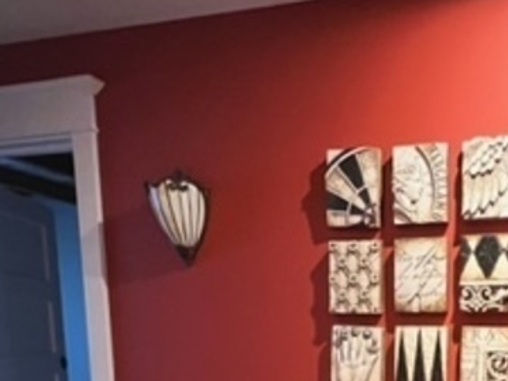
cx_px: 419
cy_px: 425
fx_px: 543
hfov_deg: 47.0
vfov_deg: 33.4
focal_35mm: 37
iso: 1000
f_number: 1.8
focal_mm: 1.57
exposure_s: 1/40
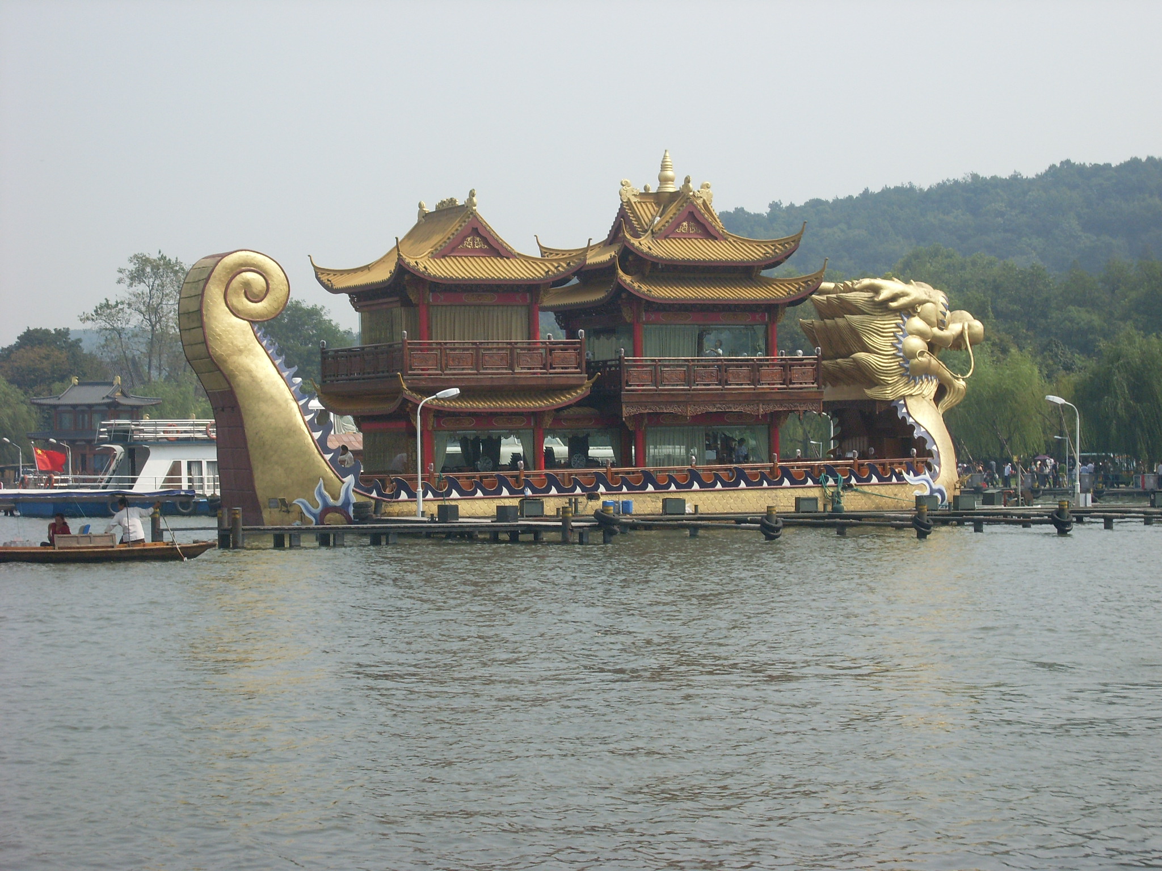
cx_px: 581
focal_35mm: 81
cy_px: 436
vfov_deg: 18.2
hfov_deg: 24.1
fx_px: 2719
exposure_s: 1/125
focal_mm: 13.5
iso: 80
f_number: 11.3
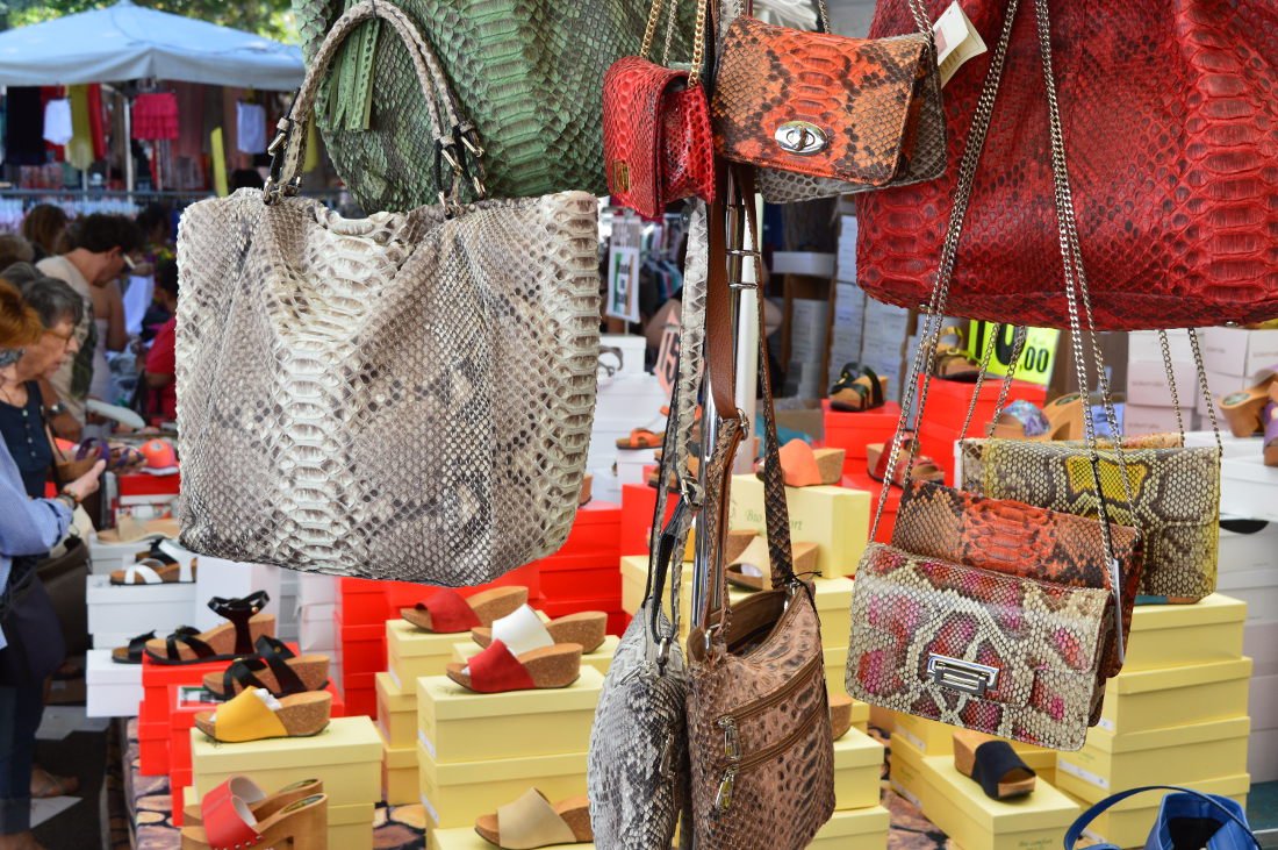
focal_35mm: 51
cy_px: 425
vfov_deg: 26.4
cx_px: 639
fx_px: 1809
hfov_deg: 38.9
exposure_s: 1/125
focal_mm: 34
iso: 400
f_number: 9
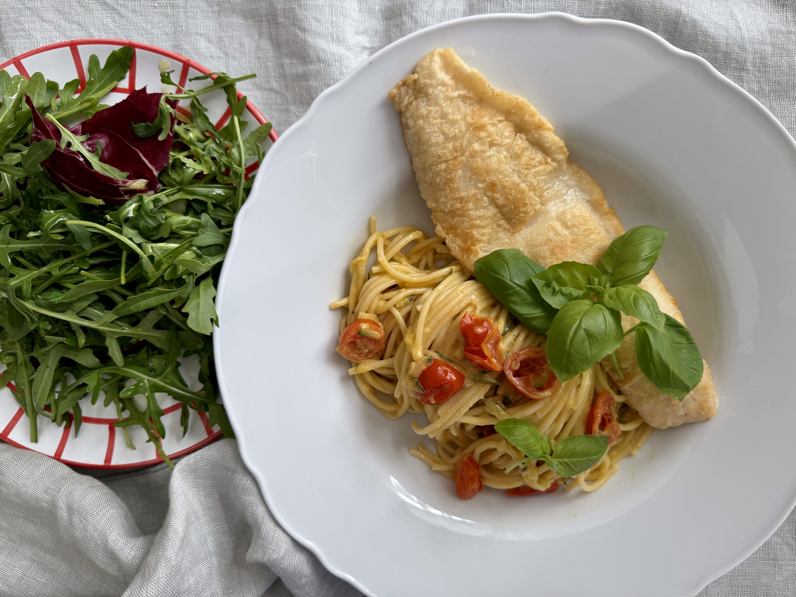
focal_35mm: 24
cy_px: 298
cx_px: 398
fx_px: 552
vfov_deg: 56.8
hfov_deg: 71.6
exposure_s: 1/140
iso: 50
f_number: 1.78
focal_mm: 6.76
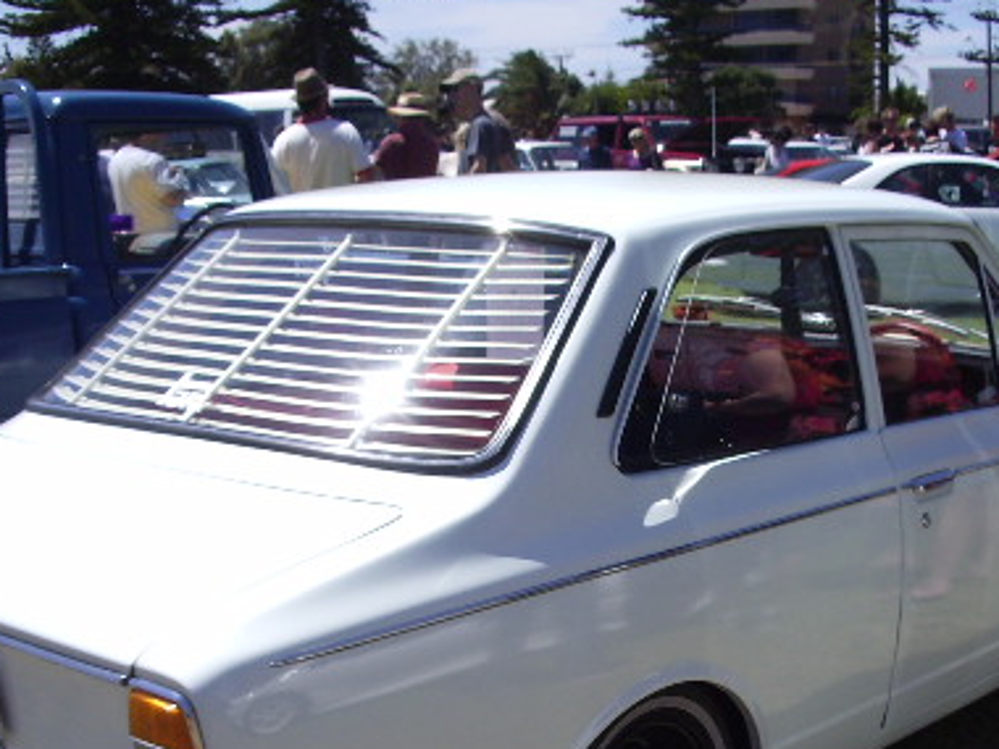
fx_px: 1703
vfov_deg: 24.5
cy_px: 570
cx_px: 549
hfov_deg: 32.7
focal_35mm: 59
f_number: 4.3
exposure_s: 1/800
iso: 80
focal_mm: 5.8
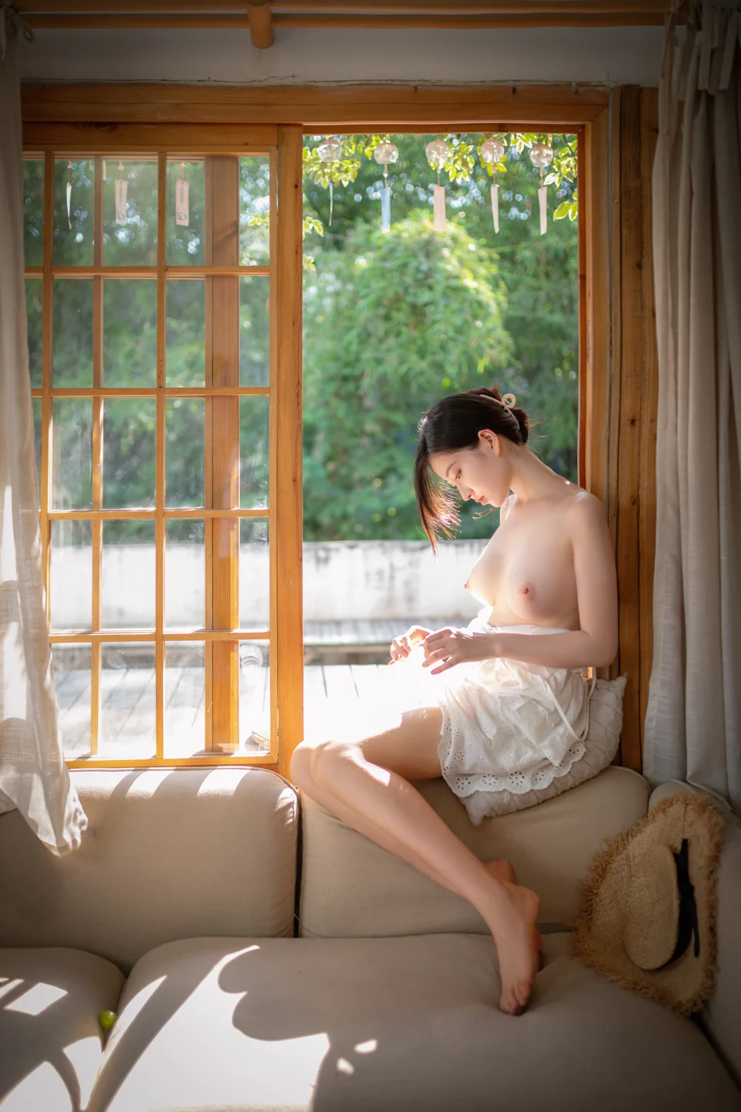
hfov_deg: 37.9
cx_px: 370
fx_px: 1081
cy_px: 556
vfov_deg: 54.4
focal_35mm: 35
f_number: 1.4
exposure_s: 1/160
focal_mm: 35
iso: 31
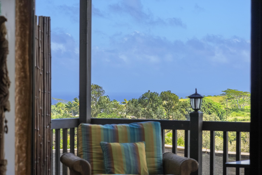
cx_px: 131
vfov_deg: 10.8
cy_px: 88
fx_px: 925
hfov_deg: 16.1
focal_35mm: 127
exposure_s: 1/320
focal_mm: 85
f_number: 8
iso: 100
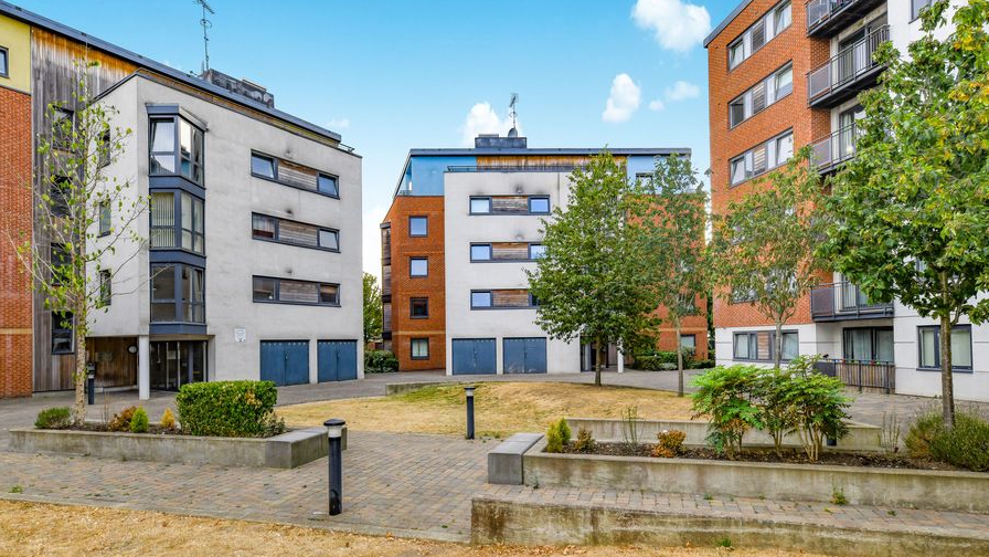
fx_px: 524
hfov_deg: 86.6
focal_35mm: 20
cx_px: 494
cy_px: 329
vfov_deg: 55.5
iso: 450
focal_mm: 19
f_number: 11
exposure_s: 1/60
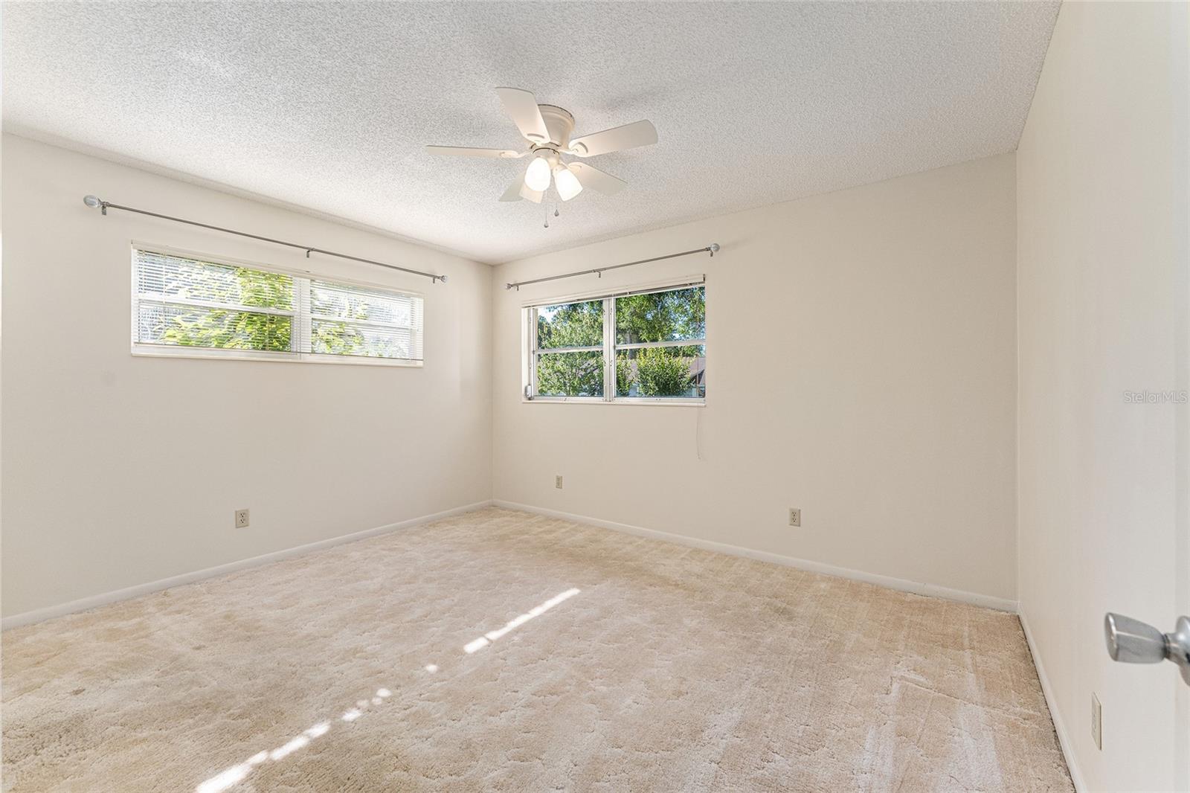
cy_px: 396
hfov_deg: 104.3
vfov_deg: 81.2
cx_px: 595
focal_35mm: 14
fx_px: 463
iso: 400
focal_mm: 14
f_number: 7.1
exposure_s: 1/125
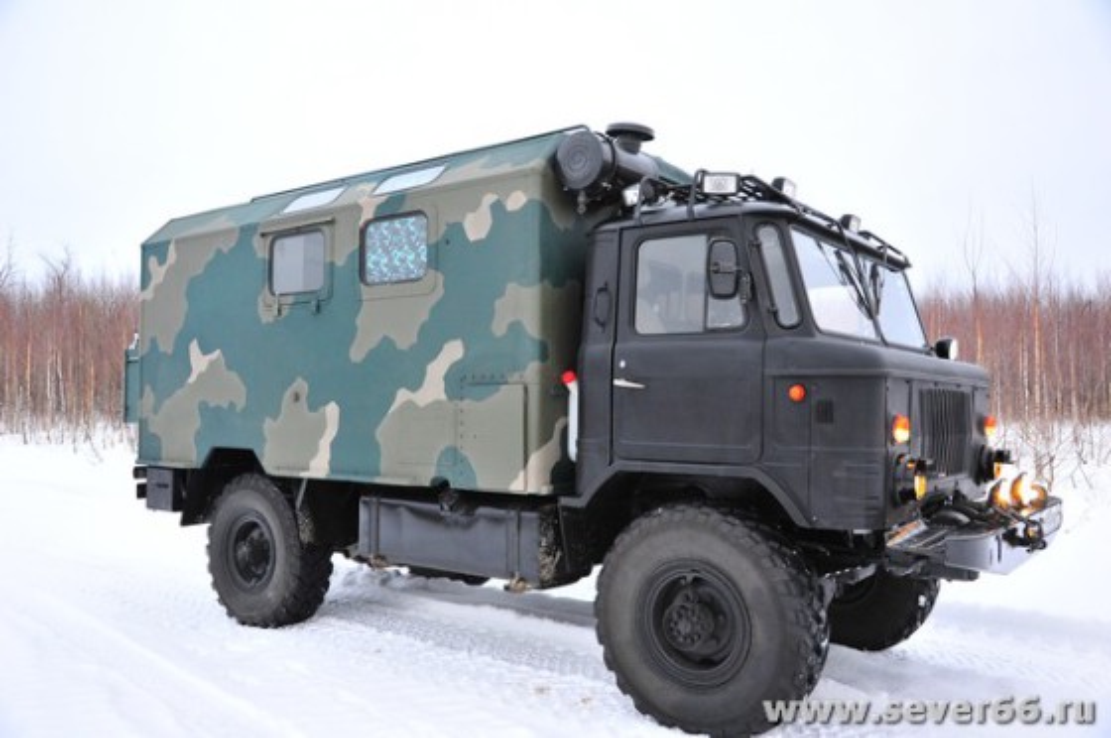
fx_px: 925
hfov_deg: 62.0
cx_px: 556
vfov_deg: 43.5
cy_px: 369
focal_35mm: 30
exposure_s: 1/160
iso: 1600
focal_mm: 30
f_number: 6.3
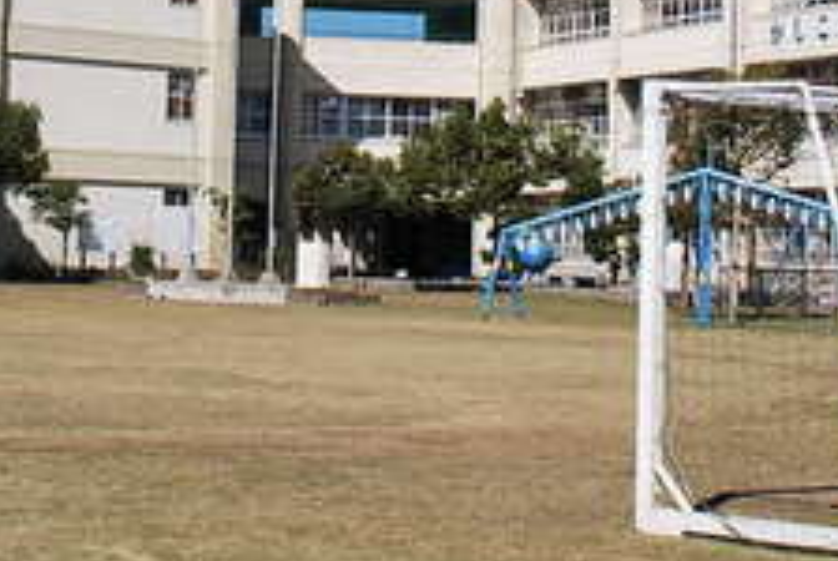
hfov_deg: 16.2
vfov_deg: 10.8
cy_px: -71
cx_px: 198
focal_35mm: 126
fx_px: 2929
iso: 100
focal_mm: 25
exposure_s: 1/320
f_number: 9
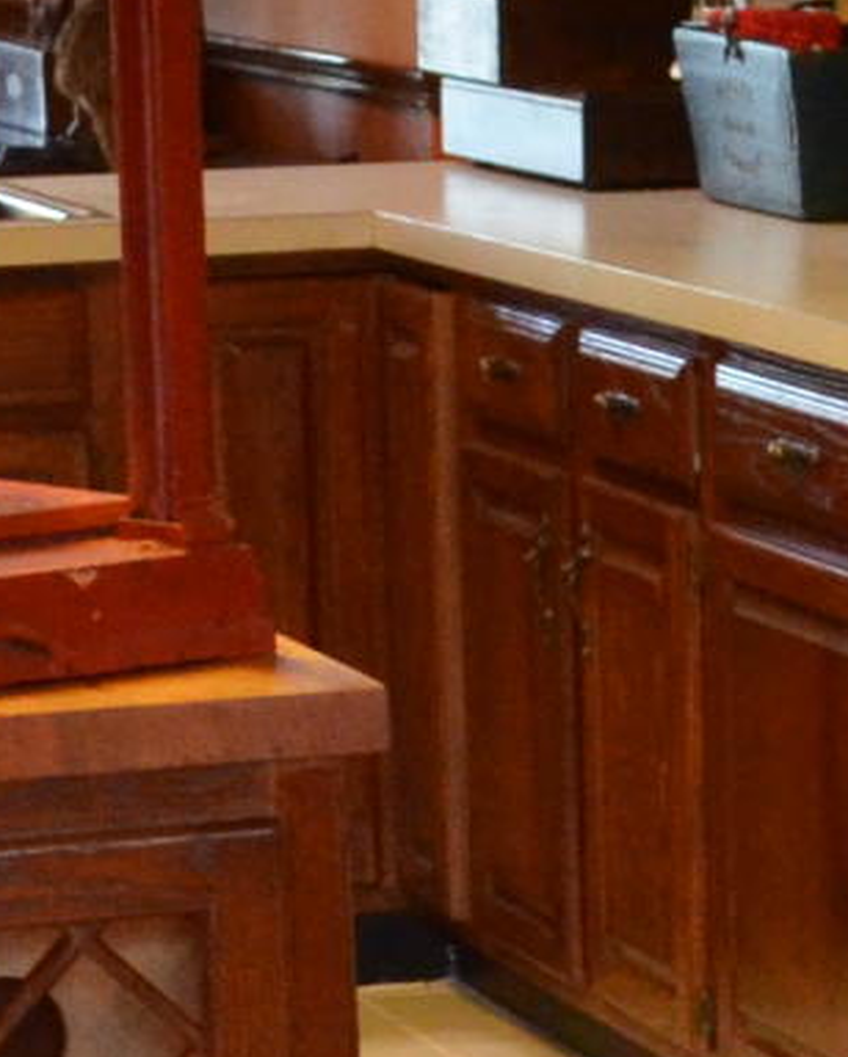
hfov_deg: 7.6
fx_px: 6204
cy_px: 898
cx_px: 1544
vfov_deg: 9.7
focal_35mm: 198
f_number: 3.5
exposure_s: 1/60
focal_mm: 18
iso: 1600
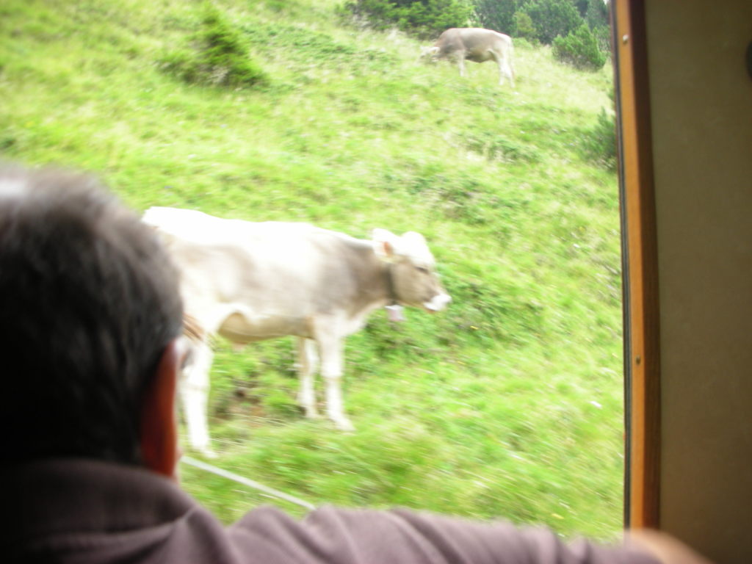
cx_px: 376
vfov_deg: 40.7
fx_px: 760
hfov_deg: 52.6
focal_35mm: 35
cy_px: 282
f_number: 3
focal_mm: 5.8
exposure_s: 1/30
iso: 50
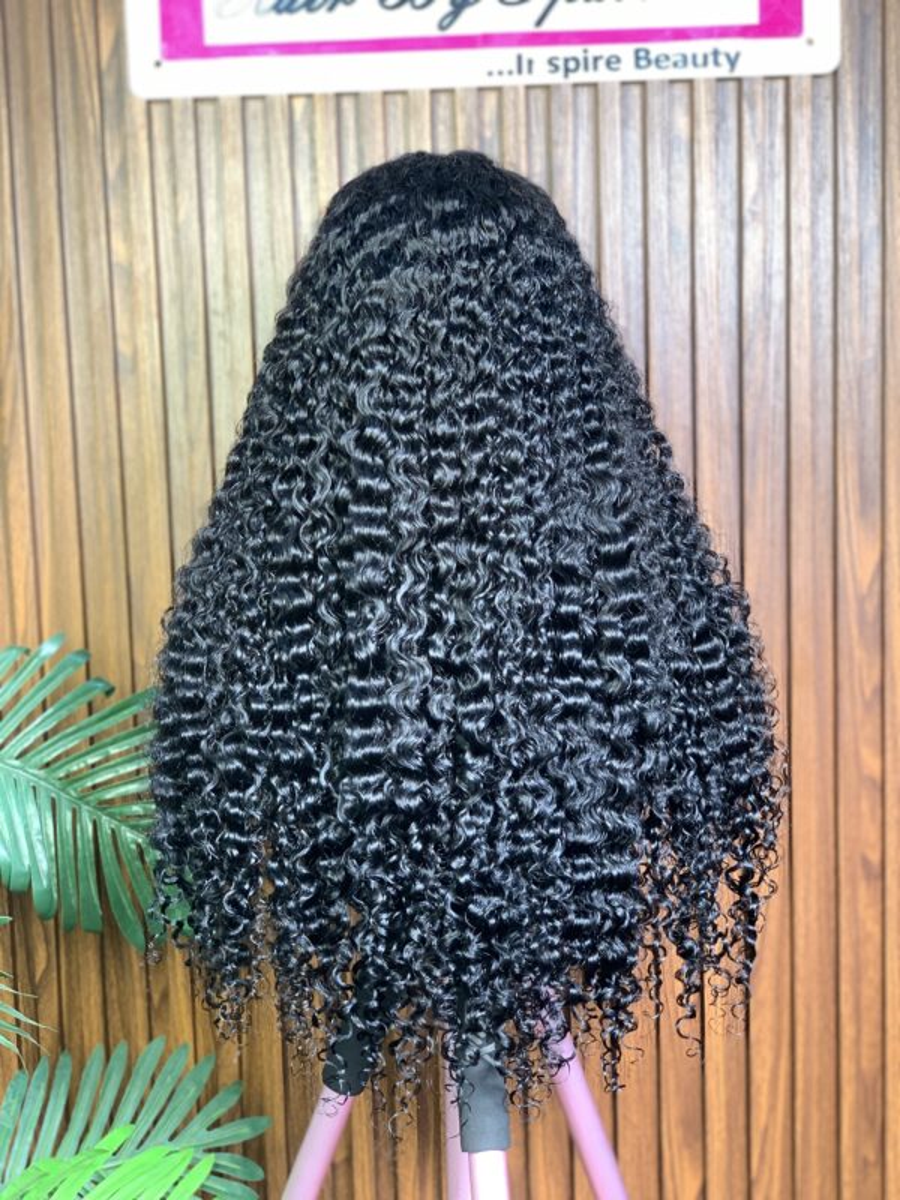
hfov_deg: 28.0
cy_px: 600
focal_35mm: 52
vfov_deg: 36.8
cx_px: 450
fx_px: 1803
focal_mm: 6
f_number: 2.4
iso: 100
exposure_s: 1/50
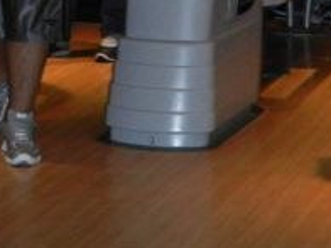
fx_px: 1845
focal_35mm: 193
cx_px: -25
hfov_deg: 10.1
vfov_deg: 7.6
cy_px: -42
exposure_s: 1/30
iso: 800
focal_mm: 10.6
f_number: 4
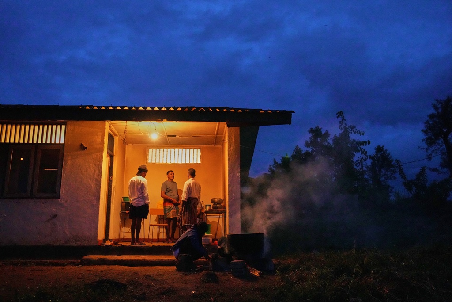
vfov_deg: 43.6
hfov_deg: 61.9
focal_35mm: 30
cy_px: 151
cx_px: 226
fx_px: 377
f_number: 2.8
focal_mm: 30
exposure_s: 1/100
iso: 12800
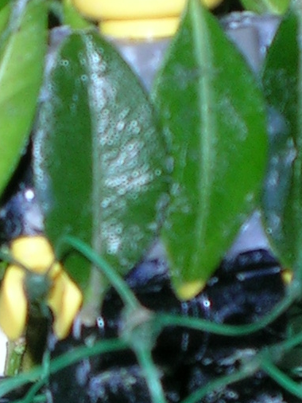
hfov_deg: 4.1
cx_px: 25
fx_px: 4231
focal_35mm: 364
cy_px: 264
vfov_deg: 5.4
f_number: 4.3
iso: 50
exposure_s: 1/60.1
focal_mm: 13.6
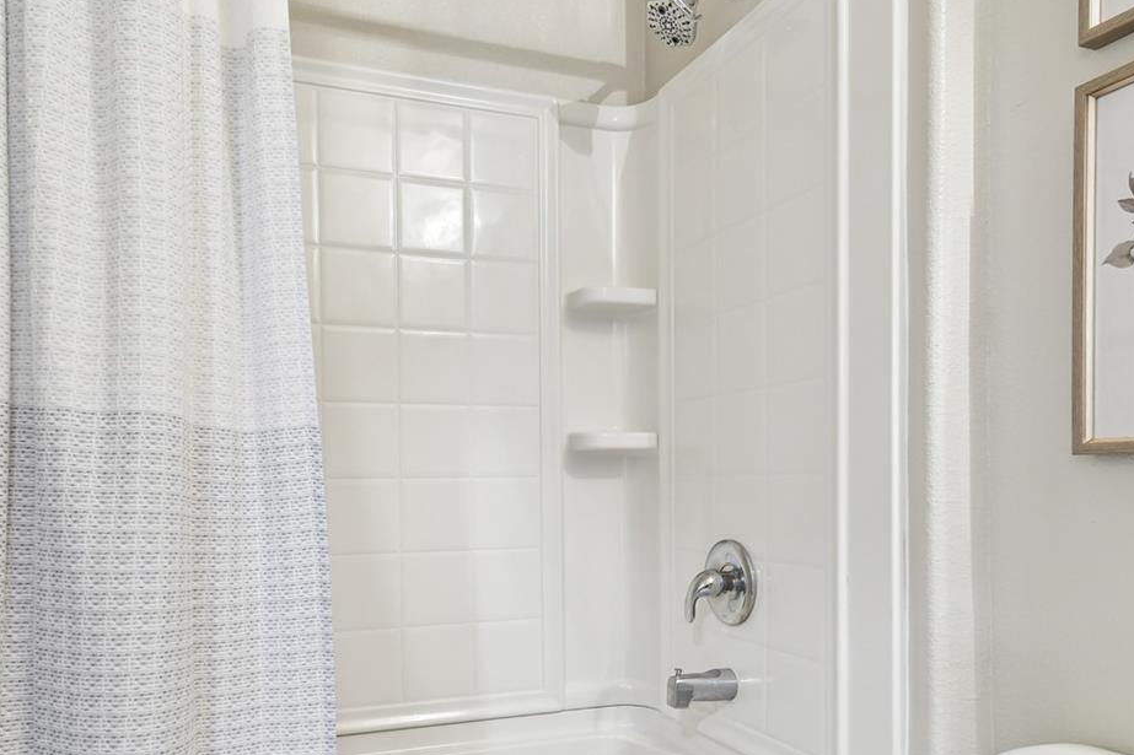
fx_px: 819
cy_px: 490
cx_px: 528
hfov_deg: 69.3
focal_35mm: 26
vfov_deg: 48.9
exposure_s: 1.3
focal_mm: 10
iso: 100
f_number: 7.1
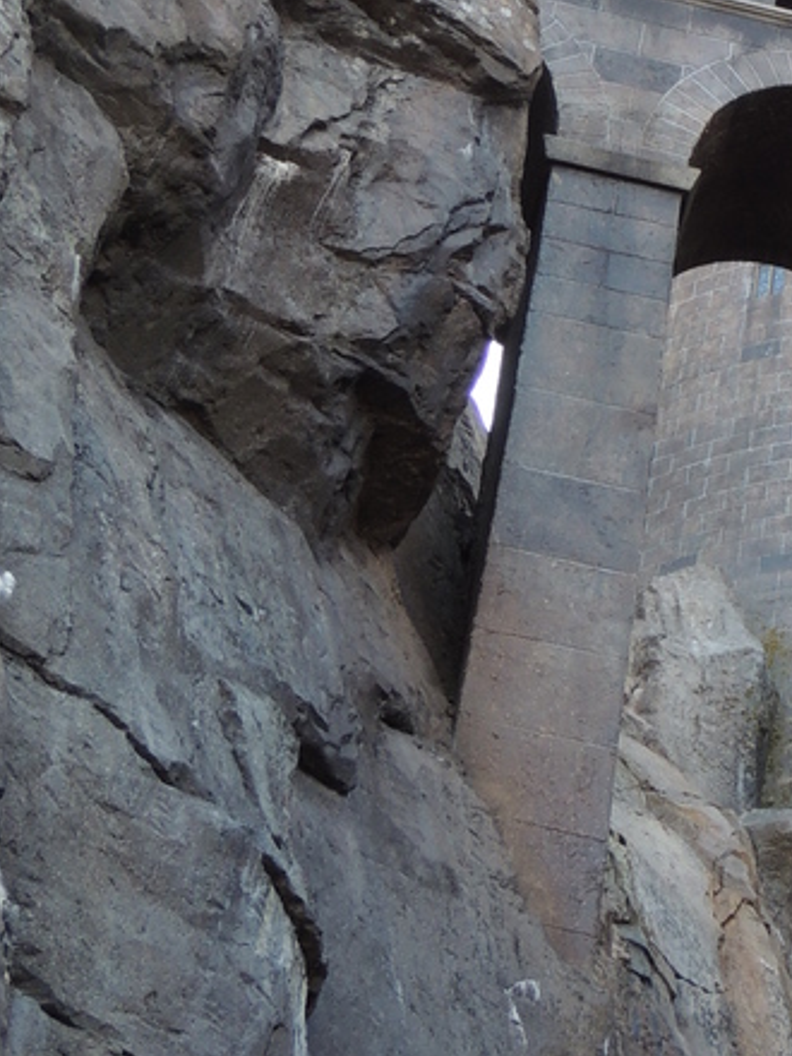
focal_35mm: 125
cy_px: 326
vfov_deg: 15.7
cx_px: 895
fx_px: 3813
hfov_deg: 11.7
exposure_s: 1/80
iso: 100
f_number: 3.4
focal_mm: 7.6
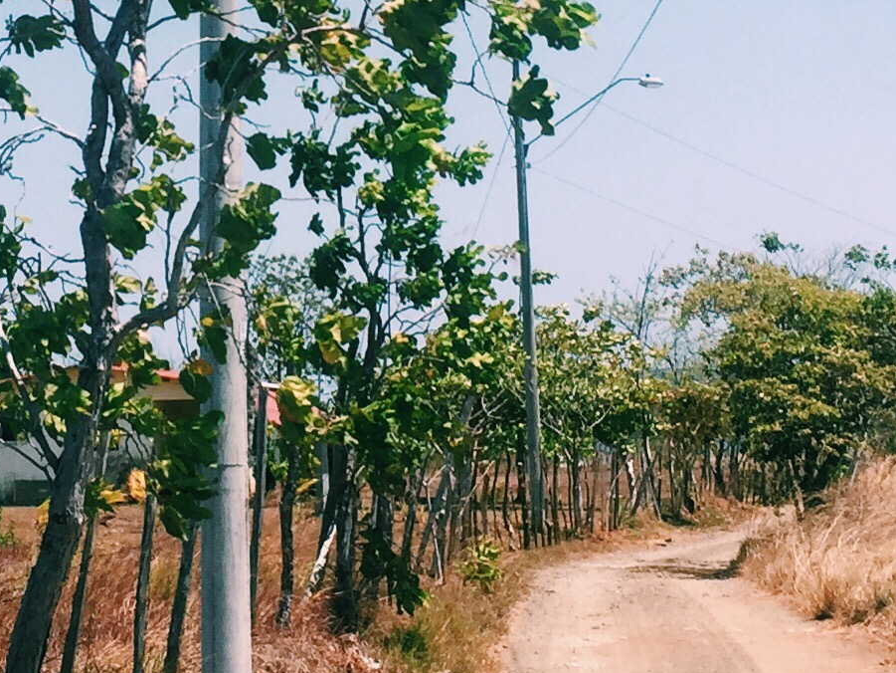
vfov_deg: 14.0
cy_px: 104
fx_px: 2718
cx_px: 184
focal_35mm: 105
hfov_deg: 18.6
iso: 32
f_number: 2.2
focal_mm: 4.15
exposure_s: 1/2198
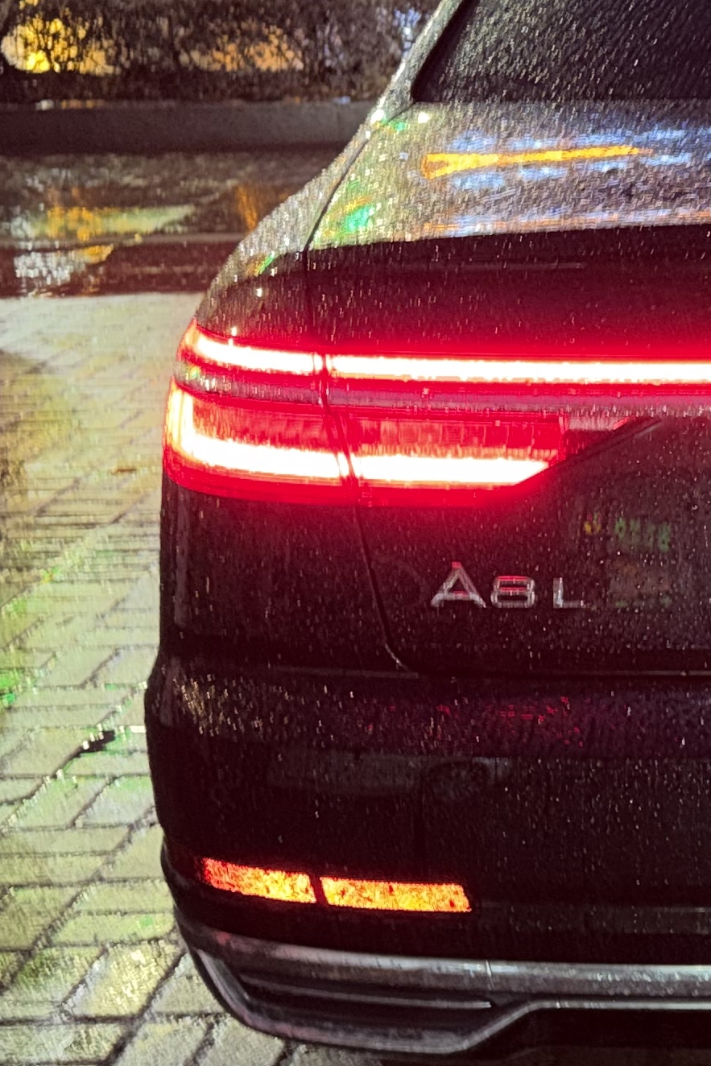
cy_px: 402
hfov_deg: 16.4
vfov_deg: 26.6
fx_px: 2251
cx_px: 1049
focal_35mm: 76
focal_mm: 6.76
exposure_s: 1/4
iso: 100
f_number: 1.78
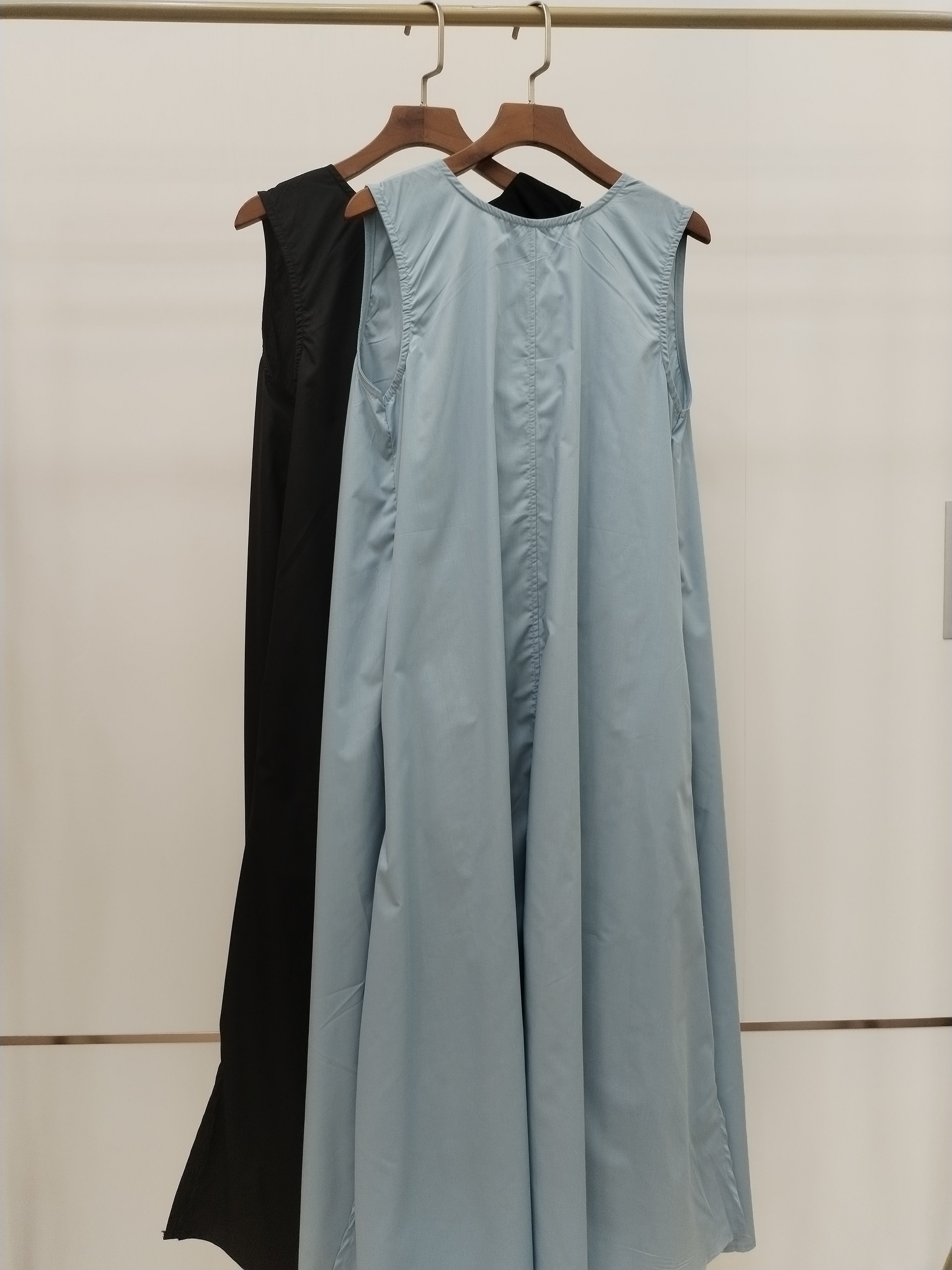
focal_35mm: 29
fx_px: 1063
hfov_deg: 48.2
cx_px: 476
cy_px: 635
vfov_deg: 61.7
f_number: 1.8
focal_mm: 4.75
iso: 196
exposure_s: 1/100
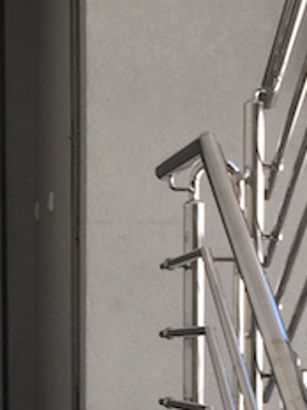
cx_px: 169
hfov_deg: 9.3
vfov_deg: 12.0
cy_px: 546
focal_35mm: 160
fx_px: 1892
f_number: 2.2
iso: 32
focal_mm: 4.15
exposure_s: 1/100
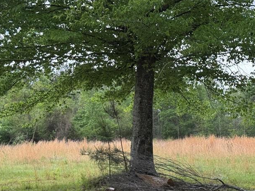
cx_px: 135
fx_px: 590
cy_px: 97
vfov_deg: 18.4
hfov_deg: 24.4
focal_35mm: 80
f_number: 1.78
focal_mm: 6.76
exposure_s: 1/402
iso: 64
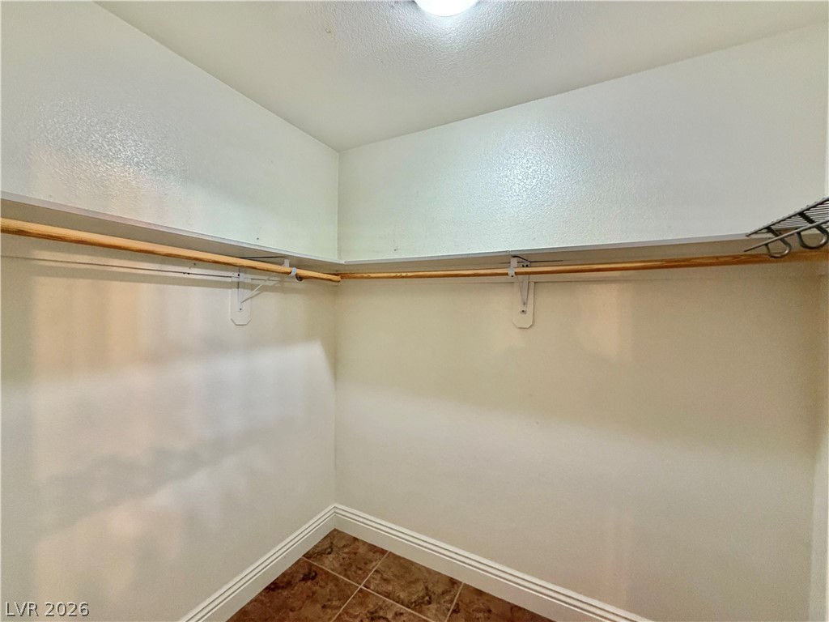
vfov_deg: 85.7
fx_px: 335
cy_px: 311
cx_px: 414
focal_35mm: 14
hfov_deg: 102.1
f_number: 2.2
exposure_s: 1/60
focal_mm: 2.22
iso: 320
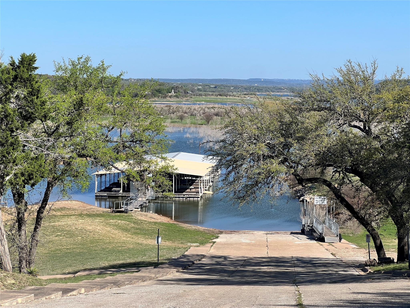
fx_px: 912
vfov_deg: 19.1
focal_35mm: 77
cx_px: 205
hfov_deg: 25.3
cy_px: 154
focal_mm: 9
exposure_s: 1/717
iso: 32
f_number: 2.8
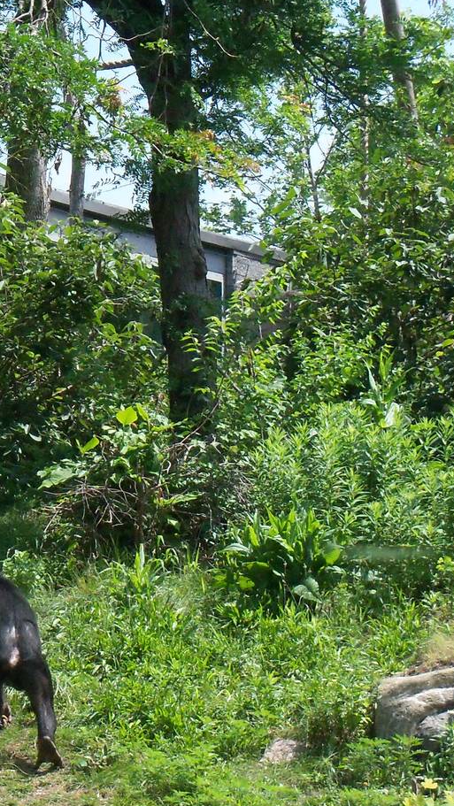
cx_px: -184
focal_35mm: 153
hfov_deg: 7.8
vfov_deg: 14.0
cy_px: 524
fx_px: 3272
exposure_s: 1/1600
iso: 400
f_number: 4.1
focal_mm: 14.2
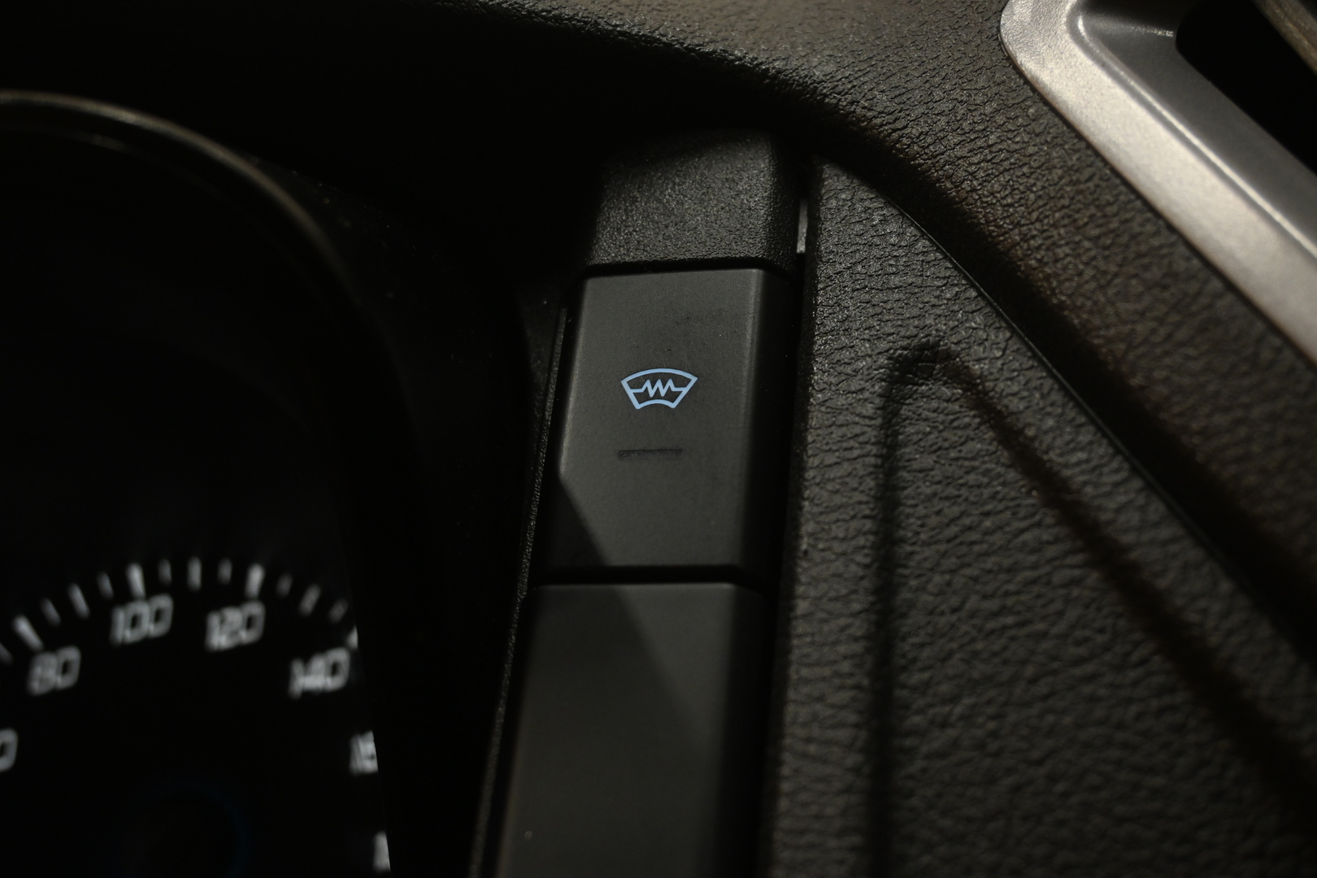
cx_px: 658
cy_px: 439
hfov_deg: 41.7
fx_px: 1728
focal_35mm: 47
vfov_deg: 28.5
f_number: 5.6
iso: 1100
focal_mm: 31.5
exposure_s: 1/50
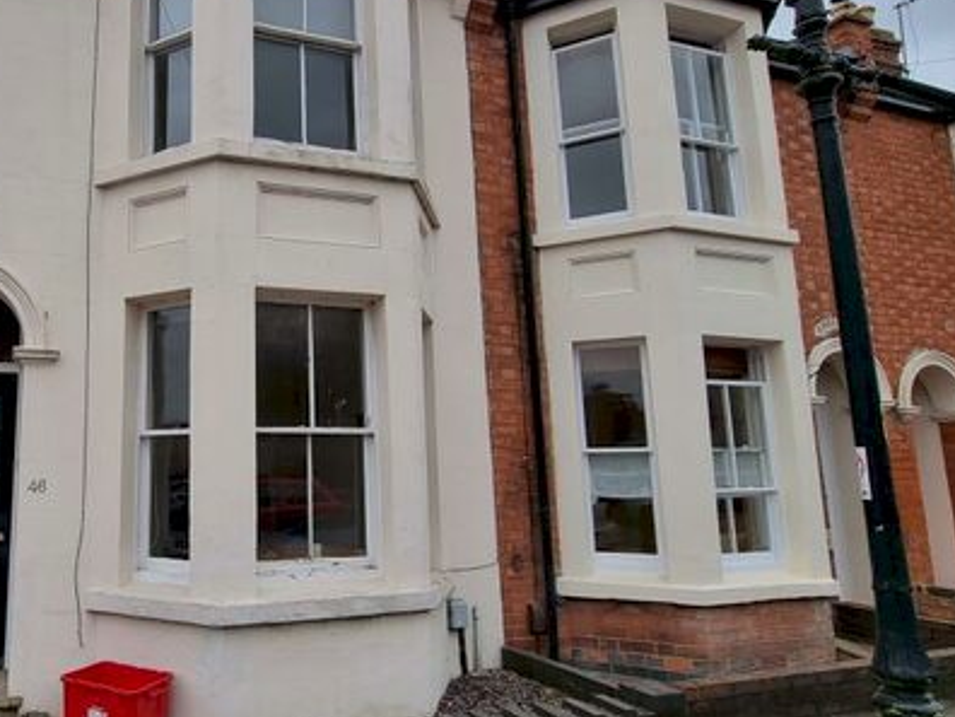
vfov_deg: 58.9
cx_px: 229
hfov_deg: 68.7
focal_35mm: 23
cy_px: 366
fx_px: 635
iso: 50
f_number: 2.2
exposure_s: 1/1412
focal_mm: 2.2
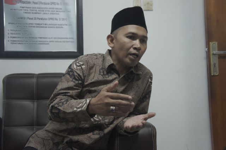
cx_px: 113
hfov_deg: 45.0
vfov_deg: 30.8
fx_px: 273
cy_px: 75
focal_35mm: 44
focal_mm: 29
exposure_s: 1/50
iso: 1600
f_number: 4
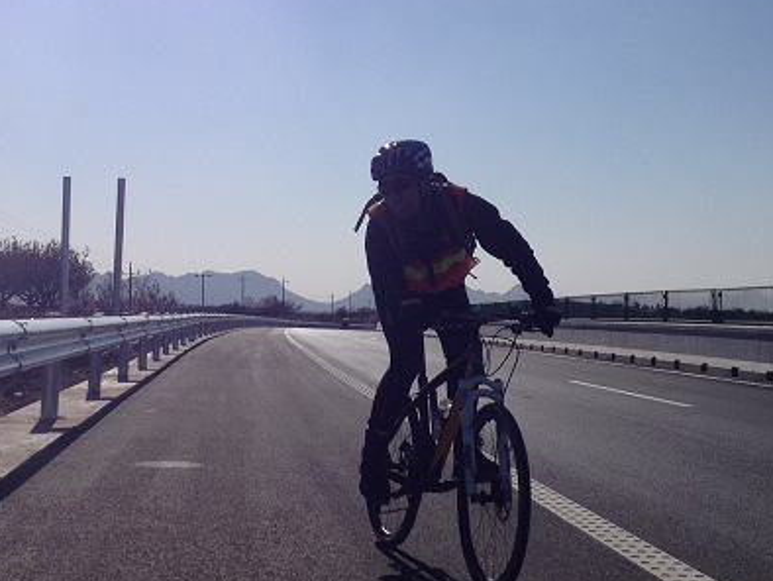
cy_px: 242
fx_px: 1564
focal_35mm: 70
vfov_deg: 21.0
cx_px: 422
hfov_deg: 27.7
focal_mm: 4.28
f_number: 2.4
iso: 64
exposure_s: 1/6135
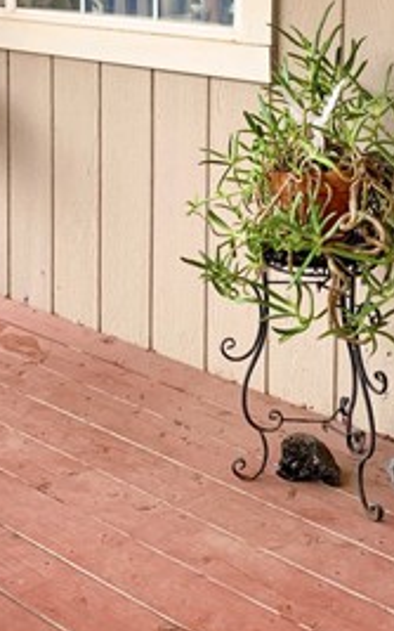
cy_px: 85
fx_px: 1133
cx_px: 151
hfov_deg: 19.7
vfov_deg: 30.0
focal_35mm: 66
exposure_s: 1/122
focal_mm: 4.25
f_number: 1.8
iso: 32
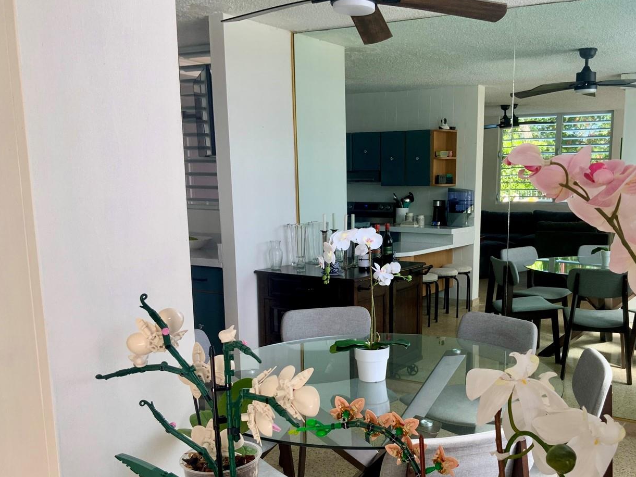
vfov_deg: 37.4
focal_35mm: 38
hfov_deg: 48.4
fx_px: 698
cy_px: 309
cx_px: 405
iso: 20
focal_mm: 3
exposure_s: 1/122
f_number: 1.8
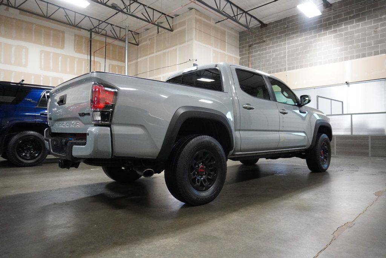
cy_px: 129
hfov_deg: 73.7
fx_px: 257
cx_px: 193
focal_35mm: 24
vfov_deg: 53.1
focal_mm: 16
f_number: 3.5
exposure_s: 1/160
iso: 5000
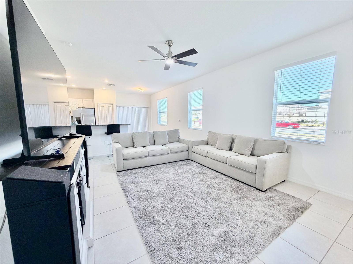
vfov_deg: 85.7
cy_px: 132
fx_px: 143
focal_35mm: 14
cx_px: 176
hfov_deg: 102.1
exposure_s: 1/120
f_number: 2.2
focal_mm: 2.22
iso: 200
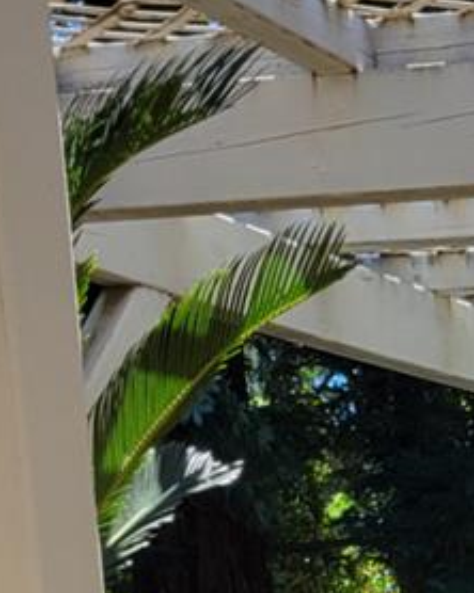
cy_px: 1357
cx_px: 847
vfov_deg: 11.8
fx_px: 2405
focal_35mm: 137
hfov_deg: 10.6
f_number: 1.8
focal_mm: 5.4
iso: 40
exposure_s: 1/880
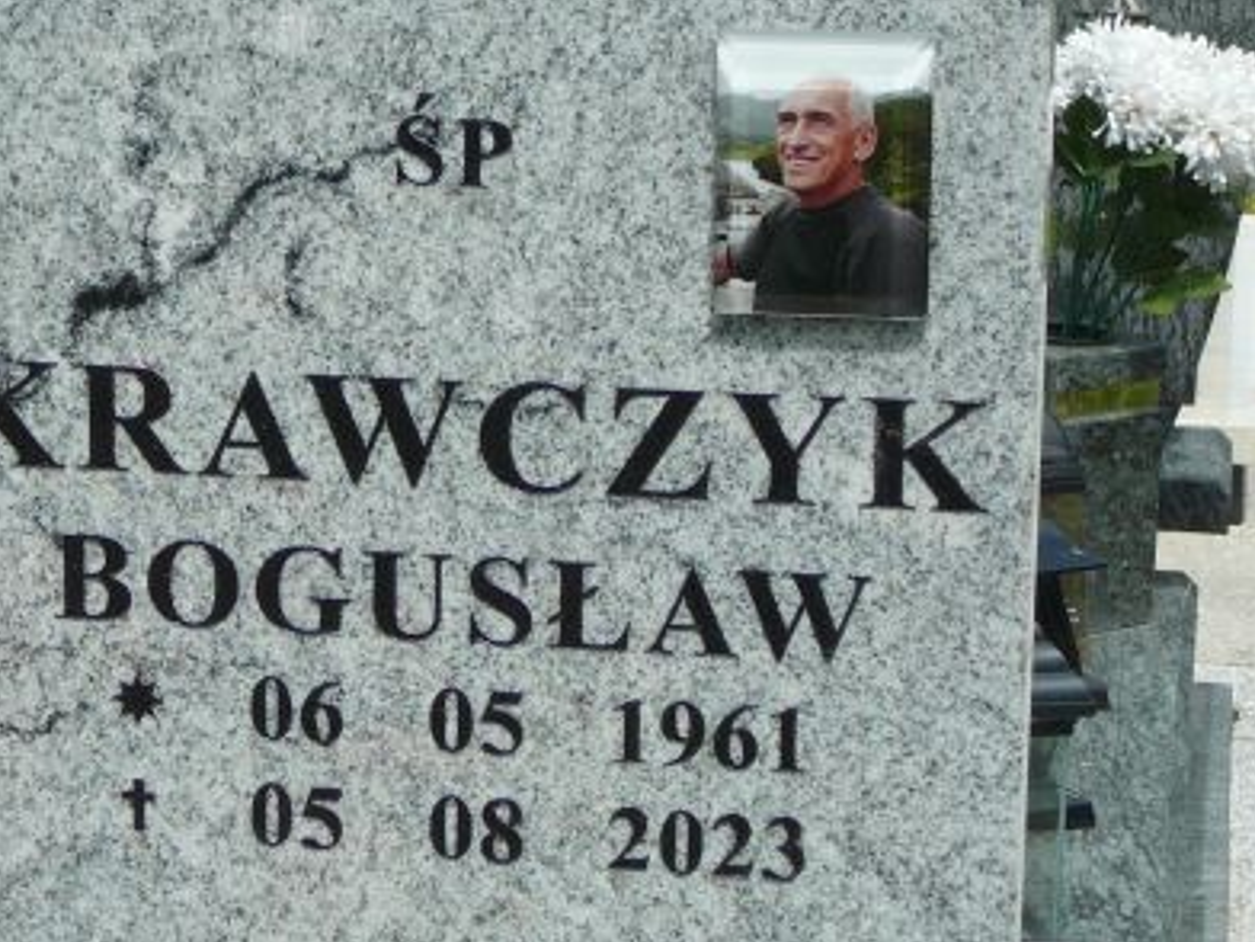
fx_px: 3843
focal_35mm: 106
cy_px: 493
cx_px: 339
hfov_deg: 18.4
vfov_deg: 14.0
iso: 80
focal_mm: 9.7
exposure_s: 1/800
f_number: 3.6
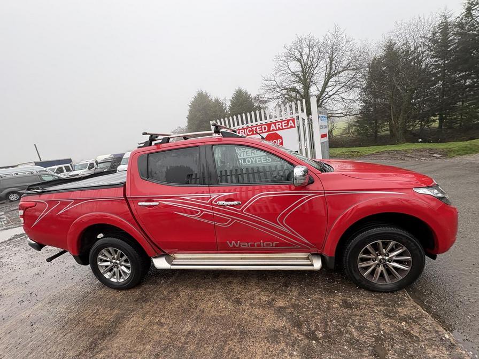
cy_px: 180
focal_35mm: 14
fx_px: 194
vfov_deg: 85.7
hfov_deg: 102.1
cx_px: 240
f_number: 2.2
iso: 64
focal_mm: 2.22
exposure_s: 1/99
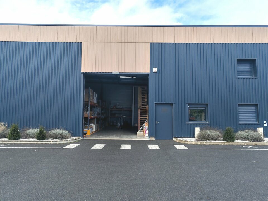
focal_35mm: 27
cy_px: 100
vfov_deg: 51.4
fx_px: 209
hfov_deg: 65.3
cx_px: 134
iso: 50
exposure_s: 1/720
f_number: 1.95
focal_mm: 5.52
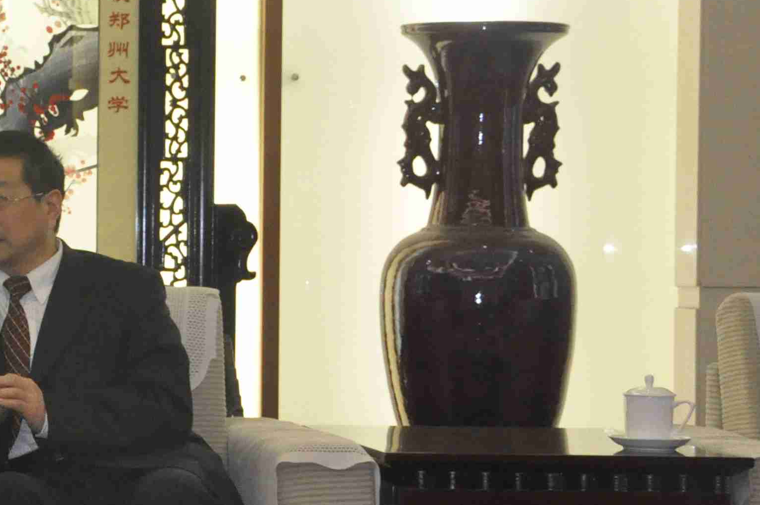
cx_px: -265
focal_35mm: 134
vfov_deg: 10.2
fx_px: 2825
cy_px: 294
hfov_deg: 14.6
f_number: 7.1
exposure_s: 1/200
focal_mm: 32
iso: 3200
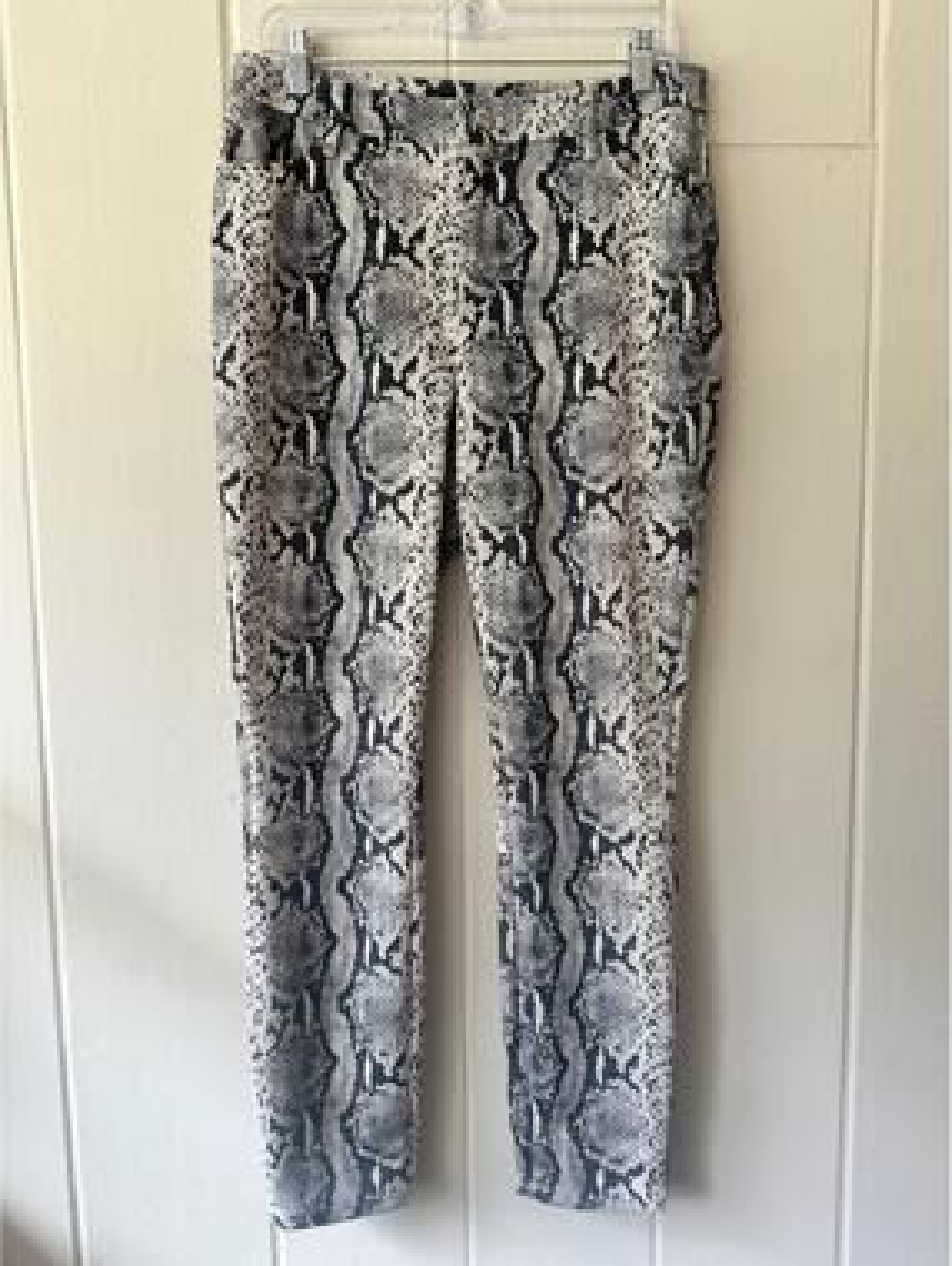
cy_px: 633
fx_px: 878
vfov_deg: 71.5
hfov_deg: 56.9
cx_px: 476
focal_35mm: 24
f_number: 1.78
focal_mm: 6.86
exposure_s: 1/120
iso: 80
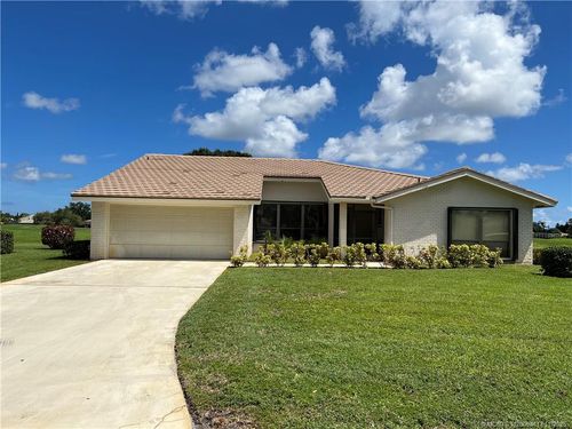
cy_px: 214
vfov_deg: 53.1
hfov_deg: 67.3
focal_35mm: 26
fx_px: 430
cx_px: 286
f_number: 1.5
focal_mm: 5.7
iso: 50
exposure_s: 1/8696
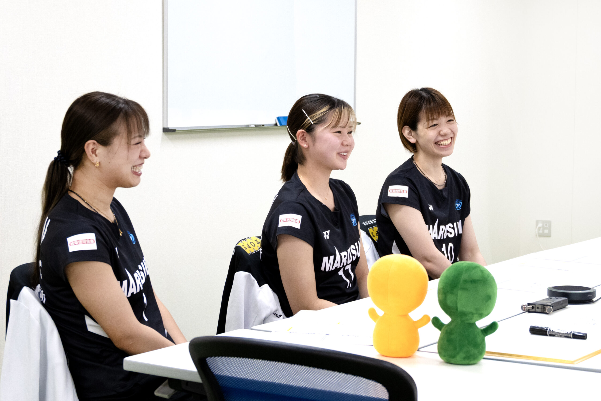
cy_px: 200
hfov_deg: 34.2
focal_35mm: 58
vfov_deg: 23.2
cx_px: 300
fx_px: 977
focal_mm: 39
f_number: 4.5
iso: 1100
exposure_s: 1/200
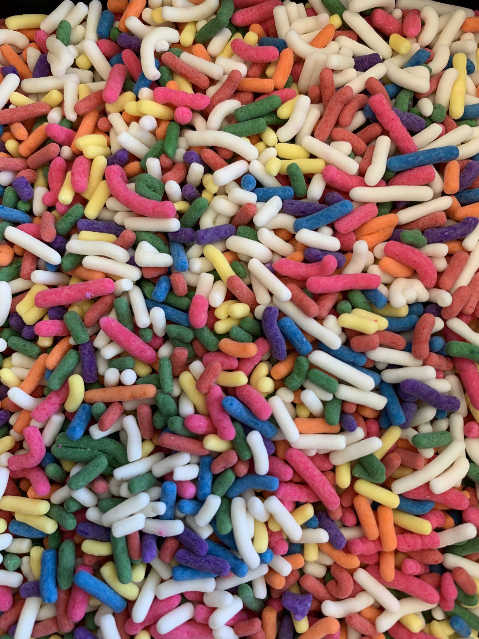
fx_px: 480
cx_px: 240
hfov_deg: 53.1
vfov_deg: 67.3
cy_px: 320
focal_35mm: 26
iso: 100
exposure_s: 1/92
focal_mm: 4.25
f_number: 1.8
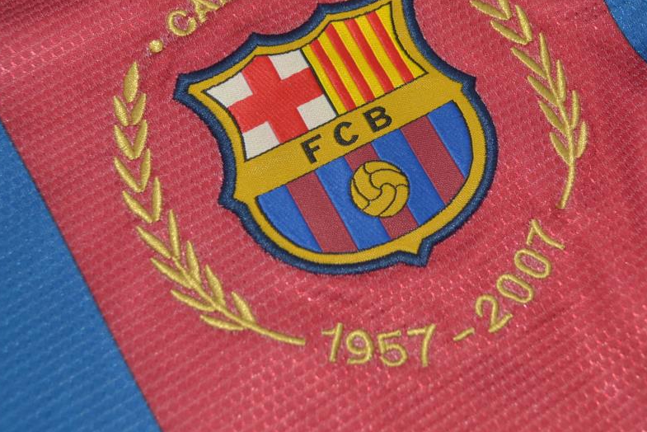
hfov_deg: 30.5
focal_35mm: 66
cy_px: 149
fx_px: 1187
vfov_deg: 20.6
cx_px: 368
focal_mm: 32
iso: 200
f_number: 4.8
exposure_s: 1/200
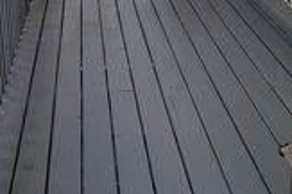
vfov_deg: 17.9
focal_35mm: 71
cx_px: 87
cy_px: -57
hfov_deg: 28.2
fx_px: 575
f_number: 2.4
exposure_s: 1/120
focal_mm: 4.3
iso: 80
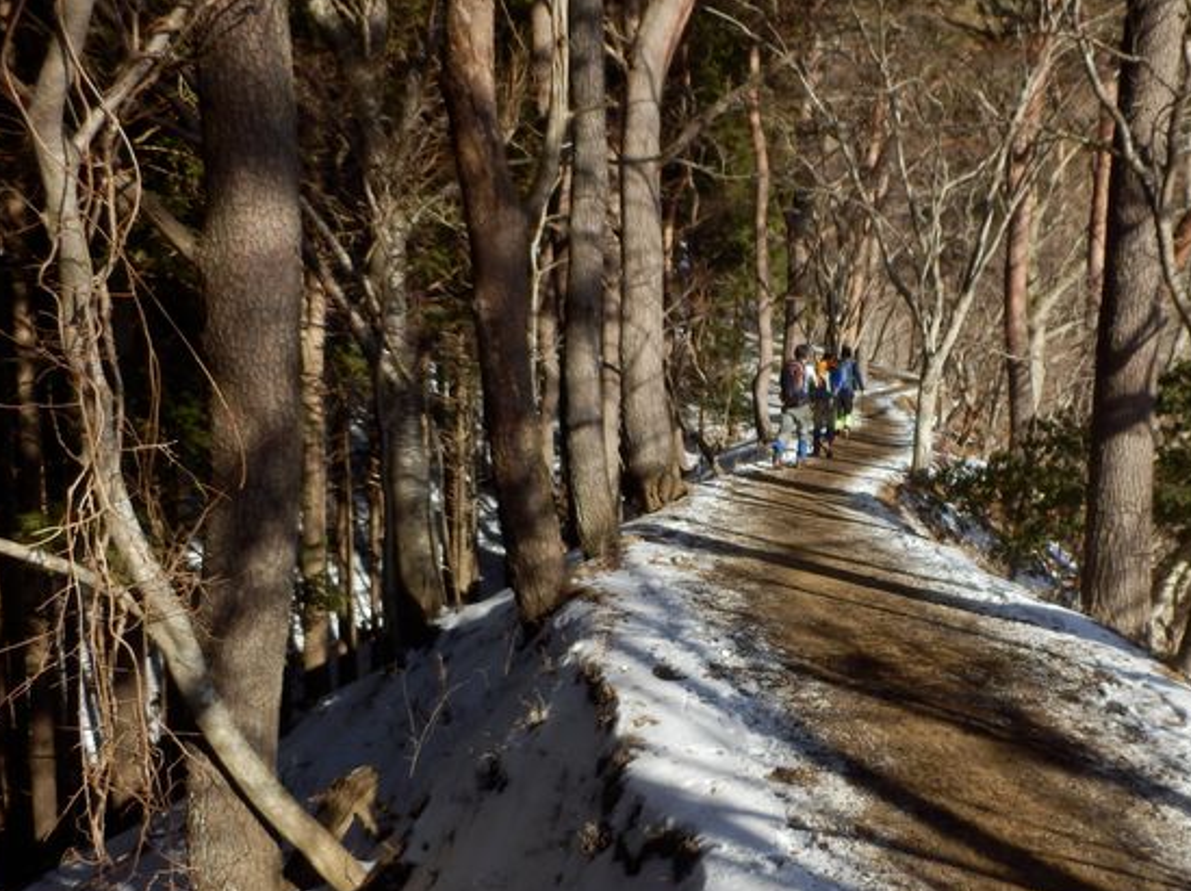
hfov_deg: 51.6
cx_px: 803
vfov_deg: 40.1
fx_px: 1203
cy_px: 596
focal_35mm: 35
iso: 80
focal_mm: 4.2
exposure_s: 1/640
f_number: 3
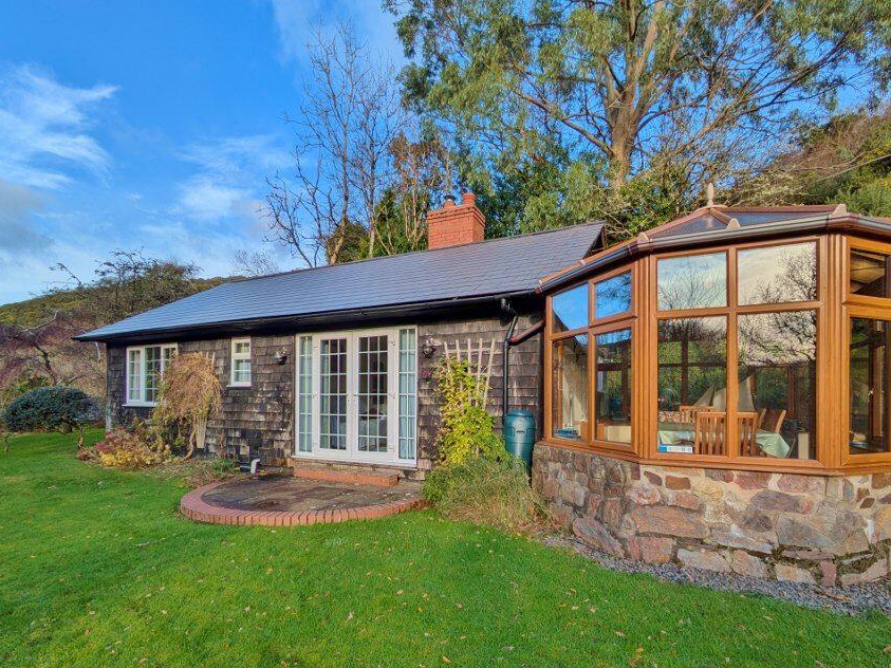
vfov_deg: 73.9
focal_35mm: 17
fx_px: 438
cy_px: 400
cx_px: 470
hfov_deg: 90.9
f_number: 2.2
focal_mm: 1.83
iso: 49
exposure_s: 1/899
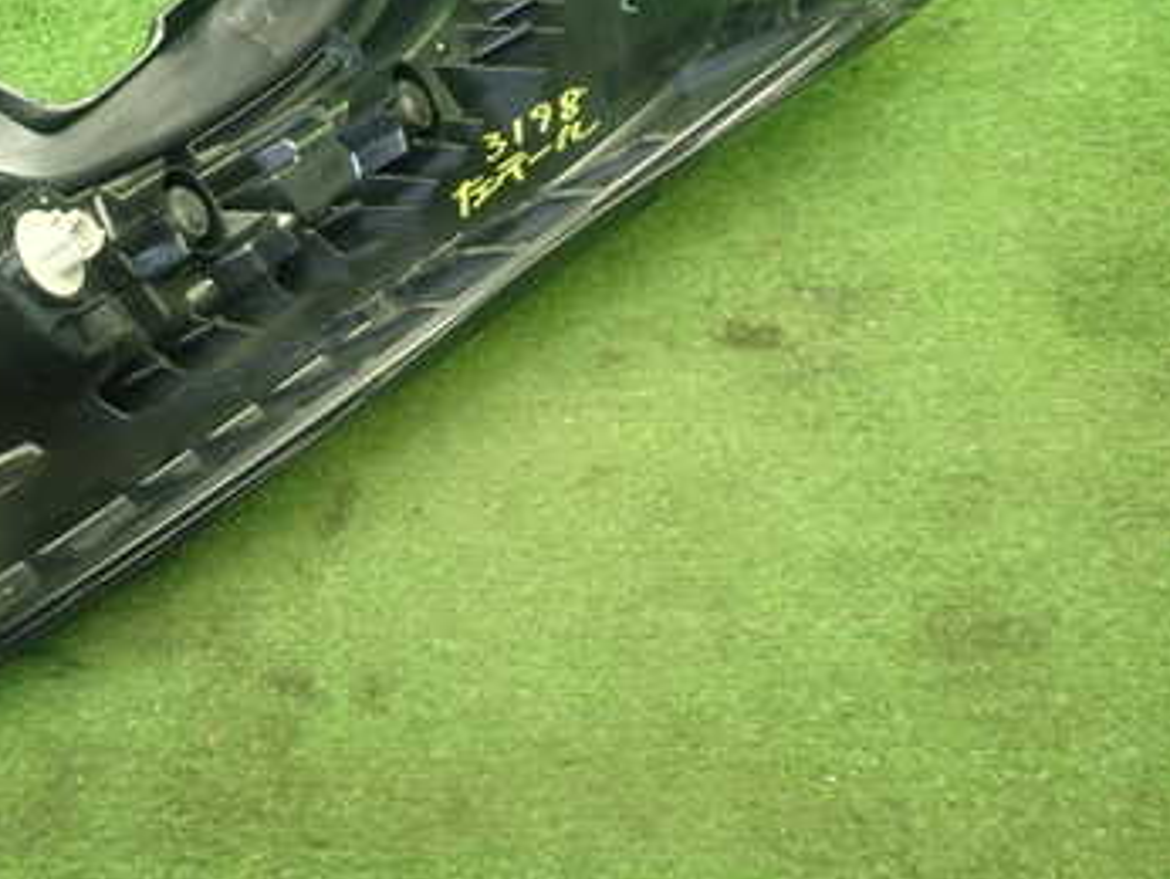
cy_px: 237
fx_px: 1759
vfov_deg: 27.7
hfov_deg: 35.2
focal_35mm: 52
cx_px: 172
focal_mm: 5.4
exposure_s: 1/30
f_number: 2.3
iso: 400
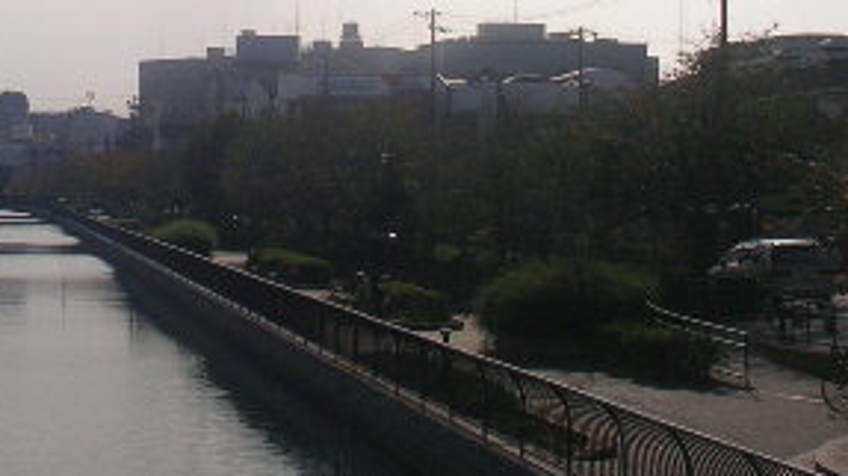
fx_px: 2022
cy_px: 47
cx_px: 145
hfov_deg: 23.3
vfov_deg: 13.3
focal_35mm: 90
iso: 50
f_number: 6.9
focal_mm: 5.7
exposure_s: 1/2000
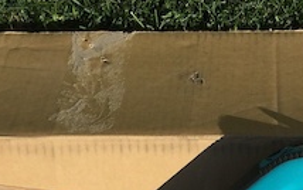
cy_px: 401
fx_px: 950
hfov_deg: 17.8
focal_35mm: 115
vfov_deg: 10.3
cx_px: 279
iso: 32
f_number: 2.2
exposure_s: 1/2740
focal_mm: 4.15
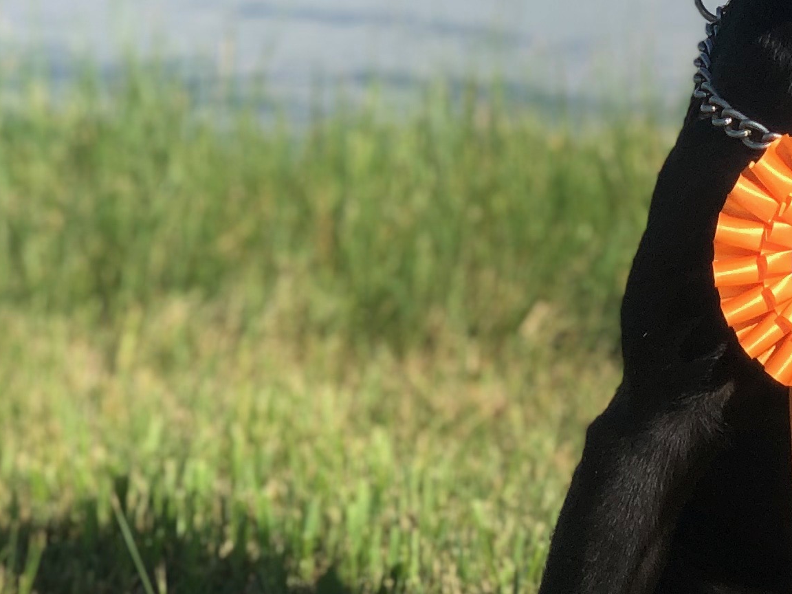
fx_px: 4164
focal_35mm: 182
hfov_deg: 10.7
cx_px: 882
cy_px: 204
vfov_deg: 8.2
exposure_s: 1/1066
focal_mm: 6
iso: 16
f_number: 2.4
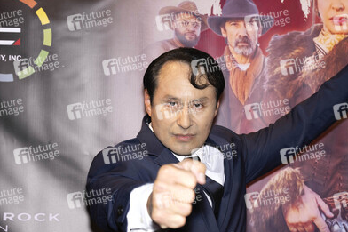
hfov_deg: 32.9
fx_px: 589
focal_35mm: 61
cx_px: 190
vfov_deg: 22.2
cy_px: 132
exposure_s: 1/200
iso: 800
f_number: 5
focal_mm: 53
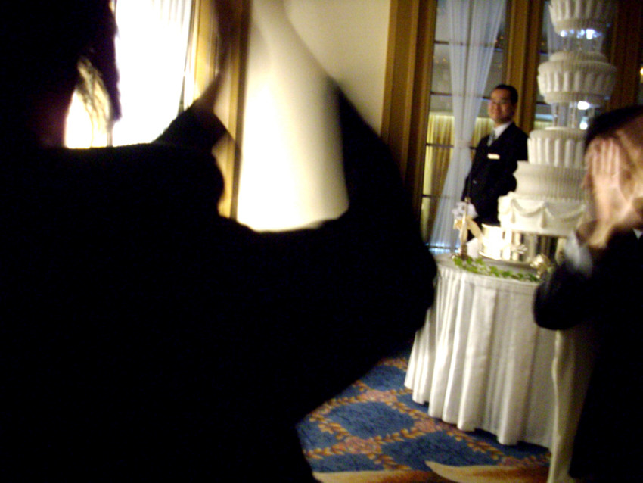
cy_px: 242
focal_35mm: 37
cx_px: 322
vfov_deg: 38.7
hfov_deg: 50.1
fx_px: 687
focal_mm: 6.2
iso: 400
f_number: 2.8
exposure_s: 1/4
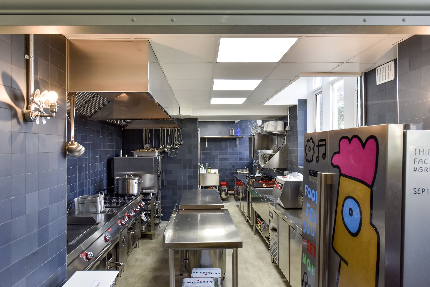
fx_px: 263
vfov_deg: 57.2
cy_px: 144
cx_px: 215
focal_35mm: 22
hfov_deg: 78.6
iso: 640
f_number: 5.6
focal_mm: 22
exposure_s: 1/80
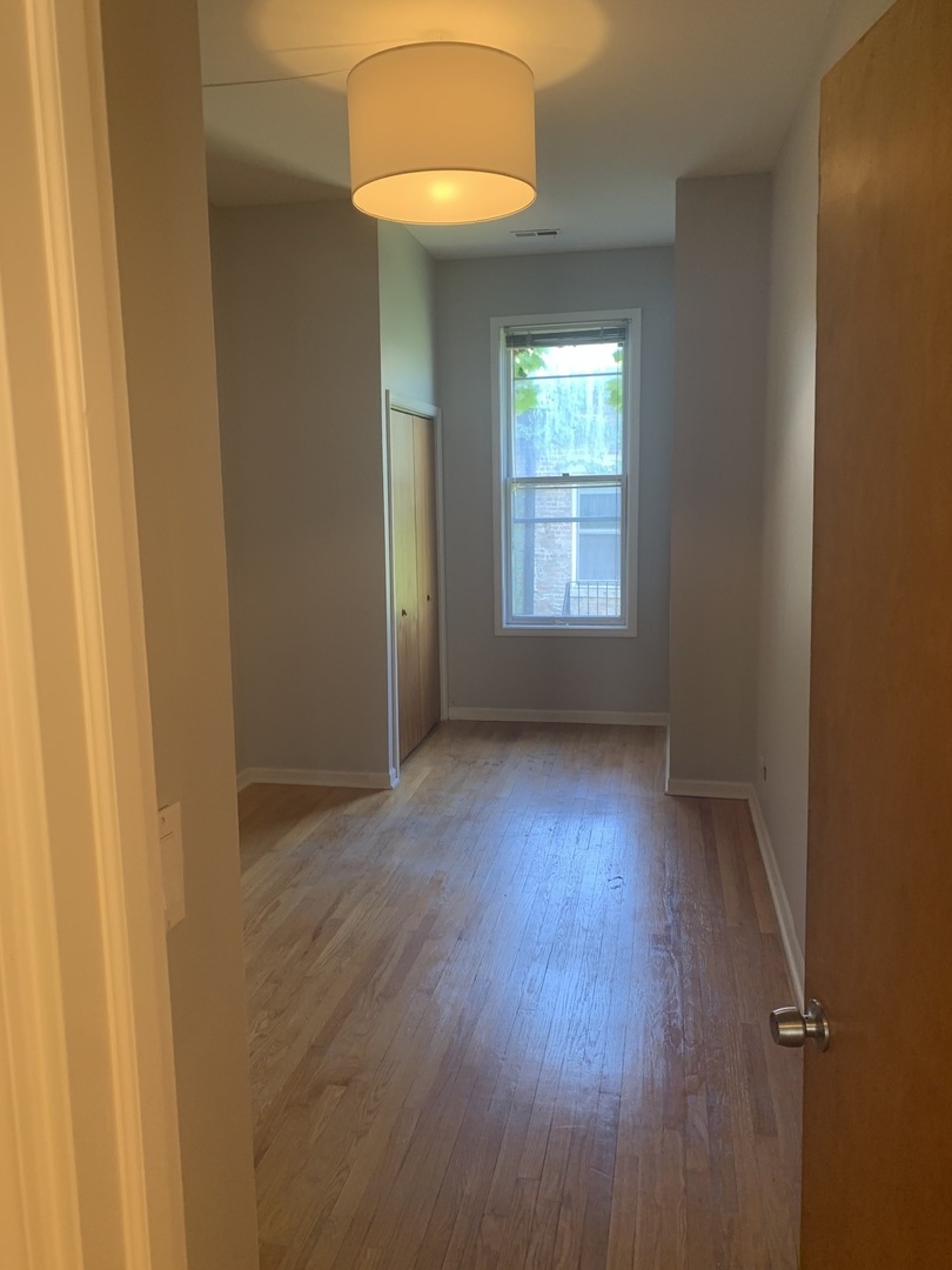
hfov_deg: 53.1
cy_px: 635
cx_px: 476
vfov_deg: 67.3
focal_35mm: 26
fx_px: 953
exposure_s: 1/60
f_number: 1.8
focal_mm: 4.25
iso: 125
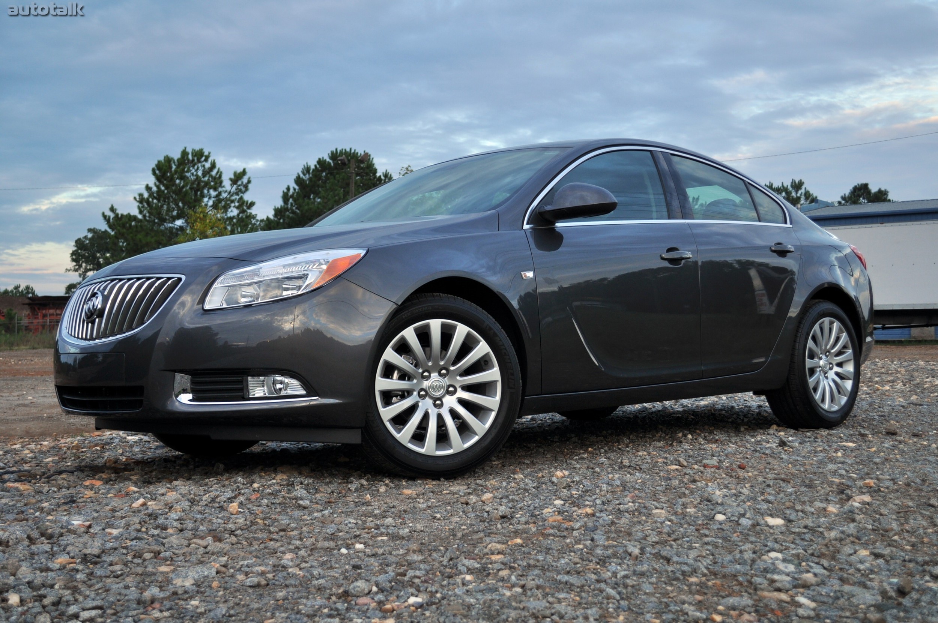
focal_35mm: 45
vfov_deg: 29.8
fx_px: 1171
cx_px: 469
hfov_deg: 43.6
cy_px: 312
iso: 200
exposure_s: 1/80
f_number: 4.5
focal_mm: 30
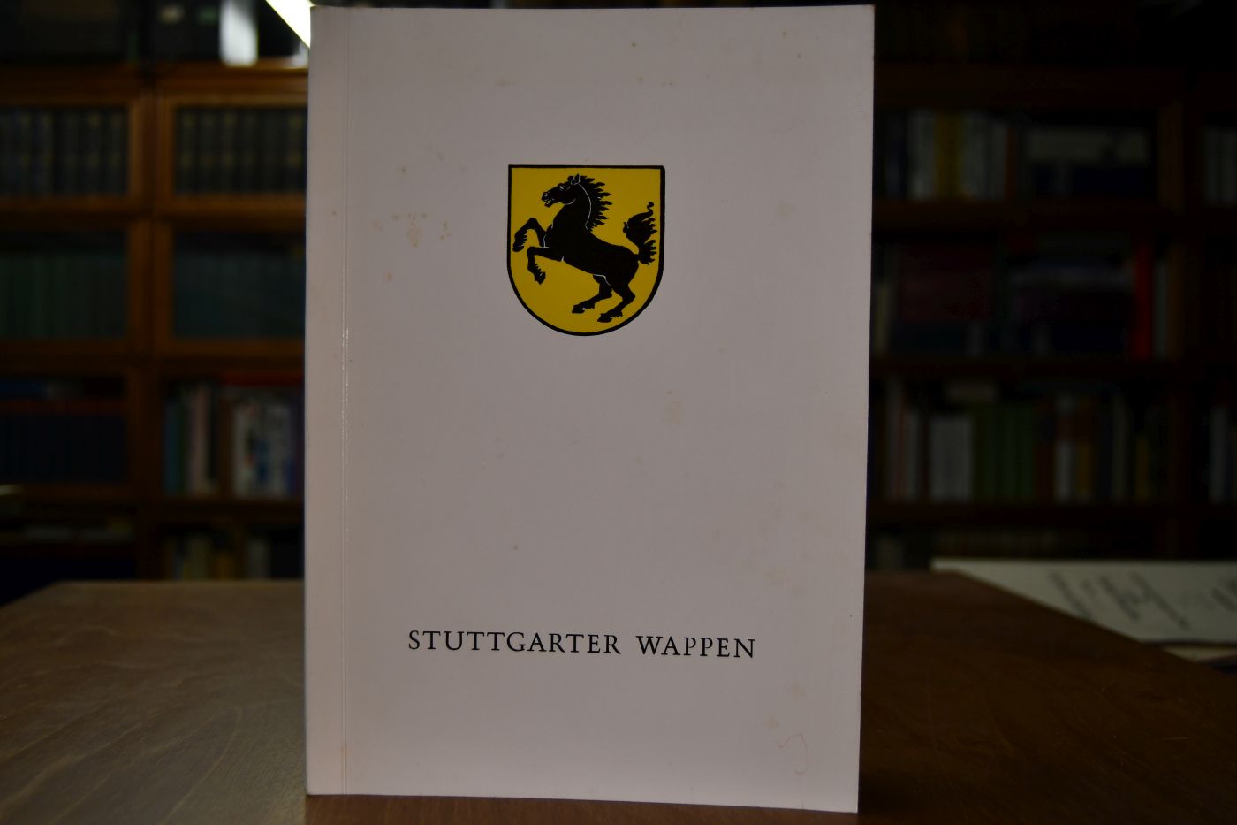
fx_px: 1134
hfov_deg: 57.2
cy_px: 412
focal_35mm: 33
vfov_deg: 40.0
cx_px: 618
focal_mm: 22
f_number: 3.5
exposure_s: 1/250
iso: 500
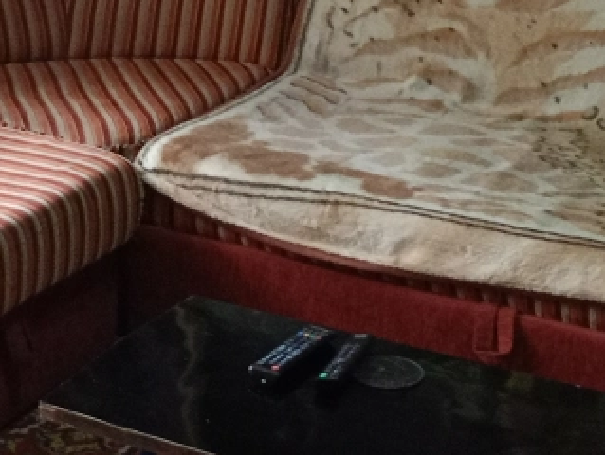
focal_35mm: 110
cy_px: -124
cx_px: 302
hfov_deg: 17.9
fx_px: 1925
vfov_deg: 13.1
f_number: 1.79
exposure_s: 1/50
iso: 4800
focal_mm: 4.7
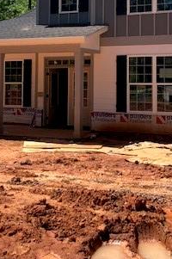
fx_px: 445
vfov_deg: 31.8
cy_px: 61
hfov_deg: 21.8
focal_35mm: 62
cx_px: 117
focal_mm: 3.99
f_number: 1.8
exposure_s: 1/1412
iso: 20
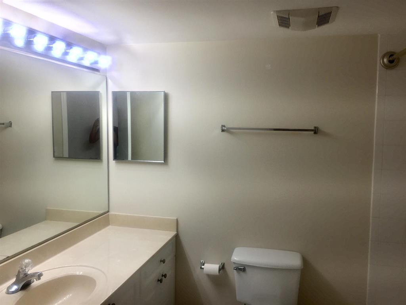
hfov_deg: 61.7
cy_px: 152
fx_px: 340
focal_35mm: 29
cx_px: 203
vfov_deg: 48.2
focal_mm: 4.15
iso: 32
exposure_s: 1/155
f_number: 2.2
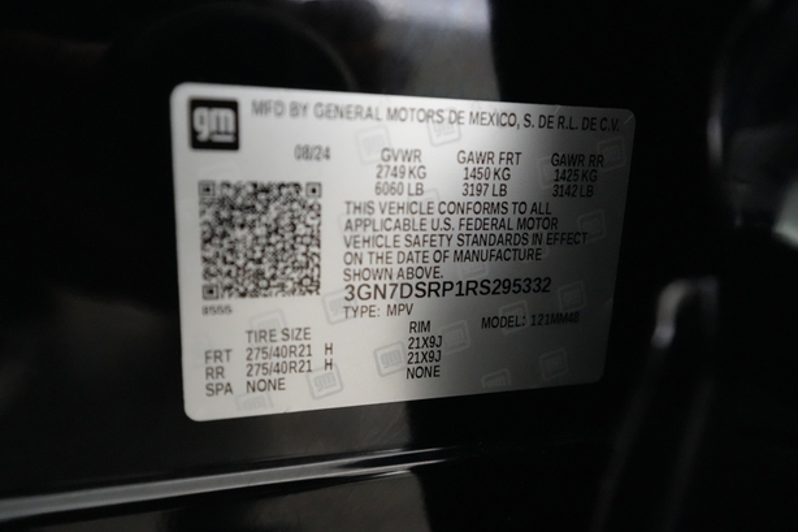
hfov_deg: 71.5
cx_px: 402
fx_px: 554
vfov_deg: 51.3
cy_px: 263
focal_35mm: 25
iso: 12800
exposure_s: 1/160
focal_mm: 24
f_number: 3.2
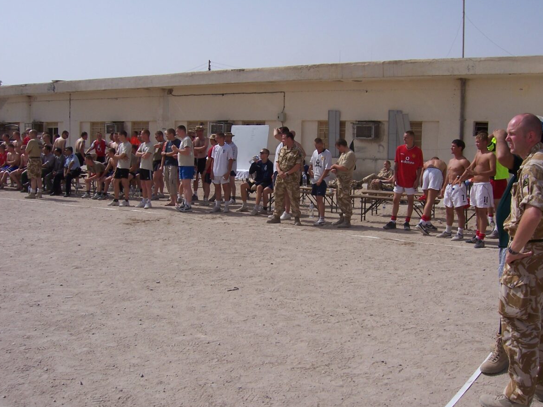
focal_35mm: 37
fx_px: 580
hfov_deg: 50.1
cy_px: 202
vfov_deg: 38.7
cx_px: 275
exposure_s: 1/1000
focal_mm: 6
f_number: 4.8
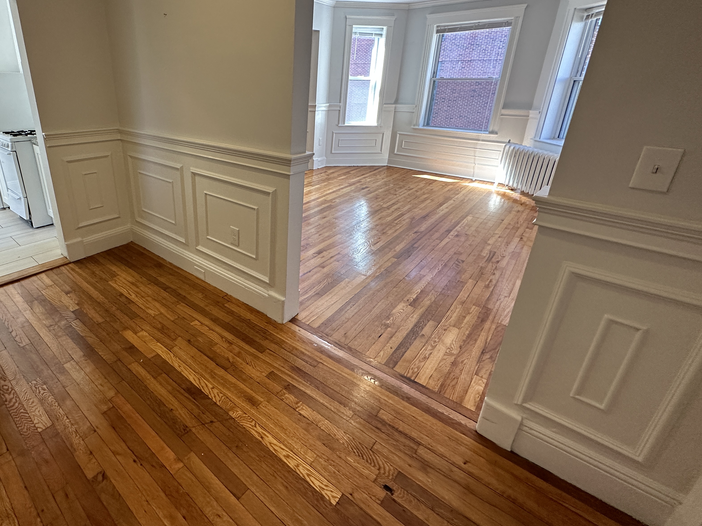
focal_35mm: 18
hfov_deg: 86.1
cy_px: 220
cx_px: 265
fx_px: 365
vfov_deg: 71.1
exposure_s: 1/120
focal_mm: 2.22
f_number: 2.2
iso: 200
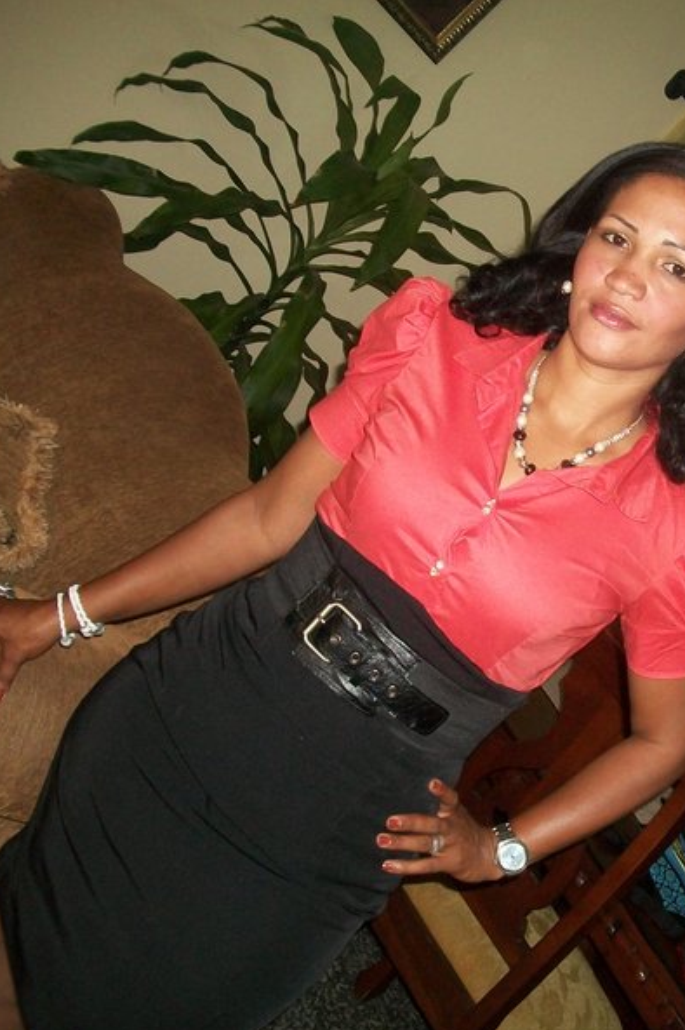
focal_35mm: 45
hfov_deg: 29.1
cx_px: 565
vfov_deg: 43.6
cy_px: 518
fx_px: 1286
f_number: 2.9
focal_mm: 5.7
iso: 160
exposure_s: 1/30
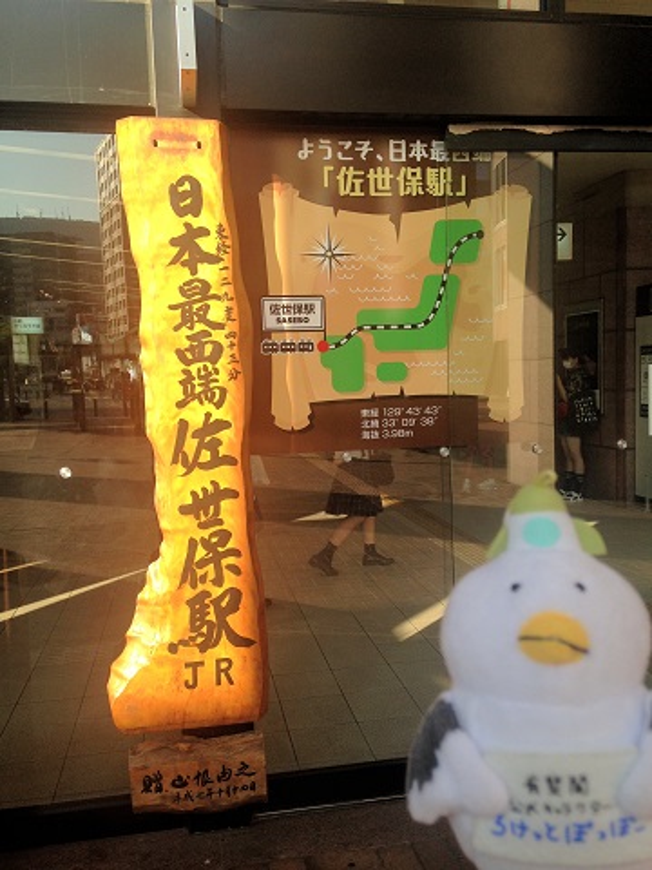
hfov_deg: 42.9
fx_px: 829
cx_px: 326
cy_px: 435
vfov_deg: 55.4
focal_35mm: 33
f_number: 2.4
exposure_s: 1/317
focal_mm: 4.12
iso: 50
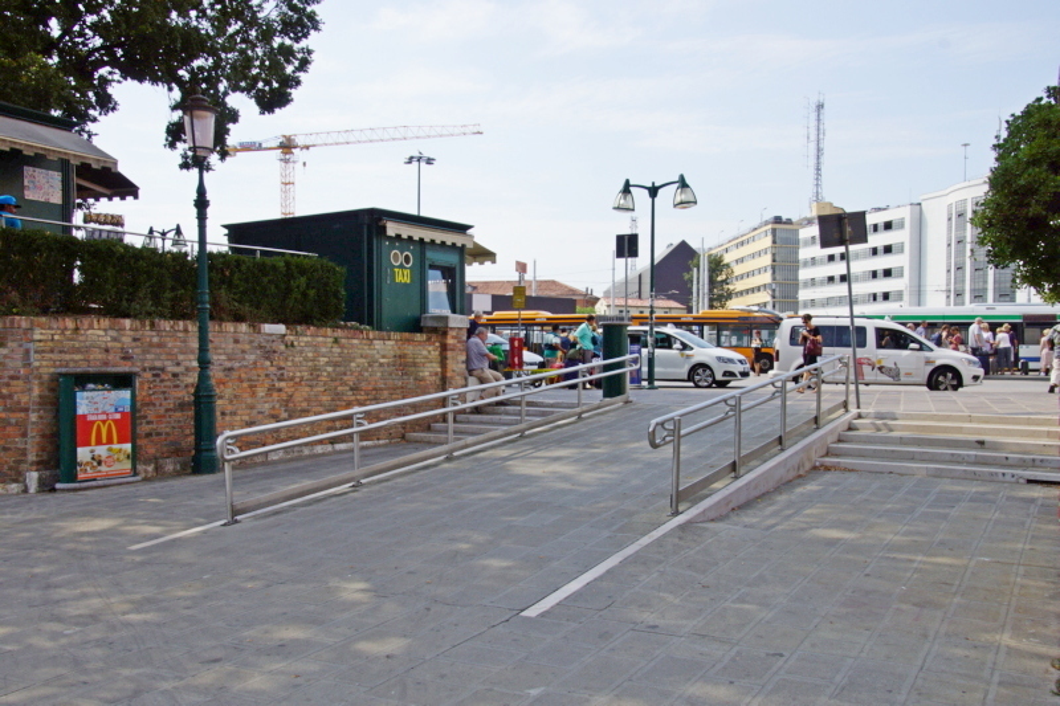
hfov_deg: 53.1
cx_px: 530
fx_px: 1060
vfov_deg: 36.9
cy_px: 353
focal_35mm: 36
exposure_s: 1/125
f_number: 13
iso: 100
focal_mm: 24
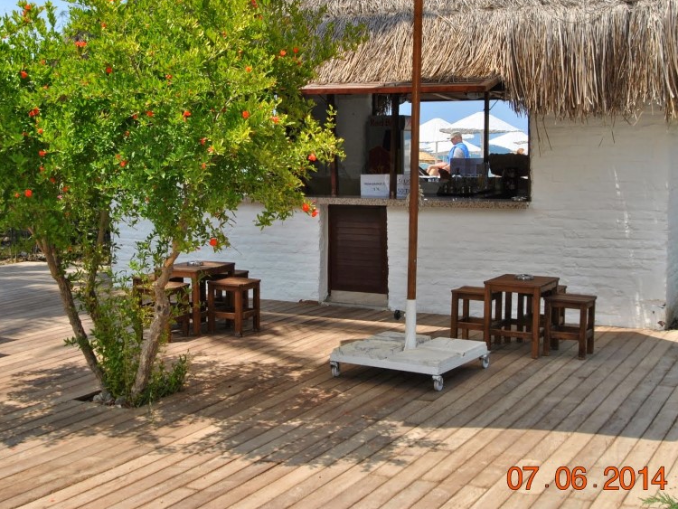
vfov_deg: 27.4
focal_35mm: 53
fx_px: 1038
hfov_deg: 36.2
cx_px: 344
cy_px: 184
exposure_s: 1/200
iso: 100
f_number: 9
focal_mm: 24
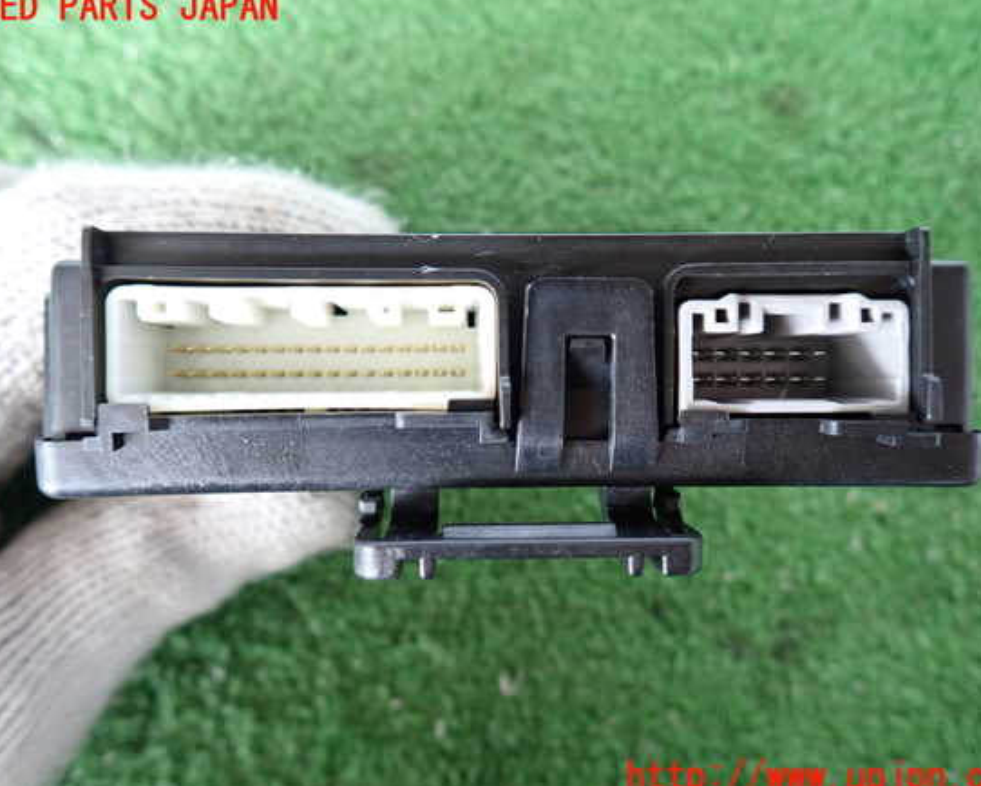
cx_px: 492
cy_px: 393
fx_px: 784
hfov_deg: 64.1
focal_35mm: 27
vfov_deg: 53.2
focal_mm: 4.5
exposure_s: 1/30
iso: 250
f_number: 2
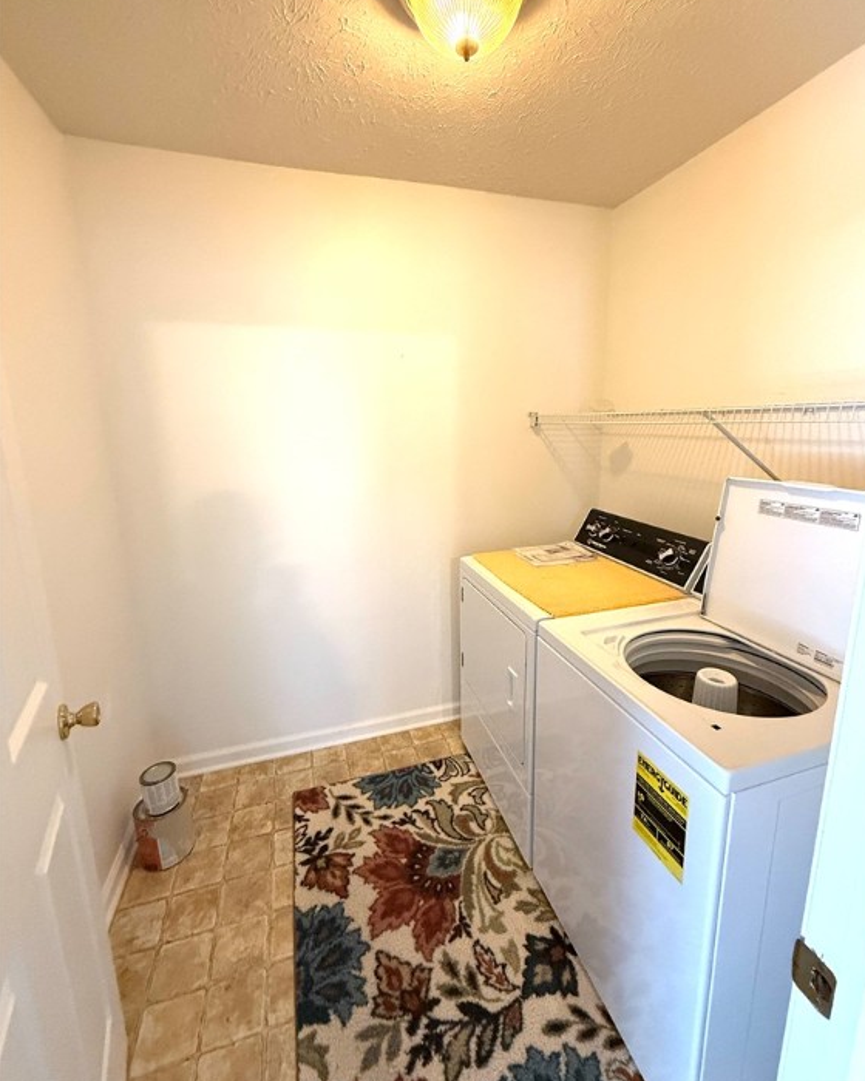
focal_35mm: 15
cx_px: 442
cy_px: 520
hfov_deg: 84.0
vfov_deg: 96.8
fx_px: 480
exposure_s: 1/60
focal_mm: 2.22
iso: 500
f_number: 2.2
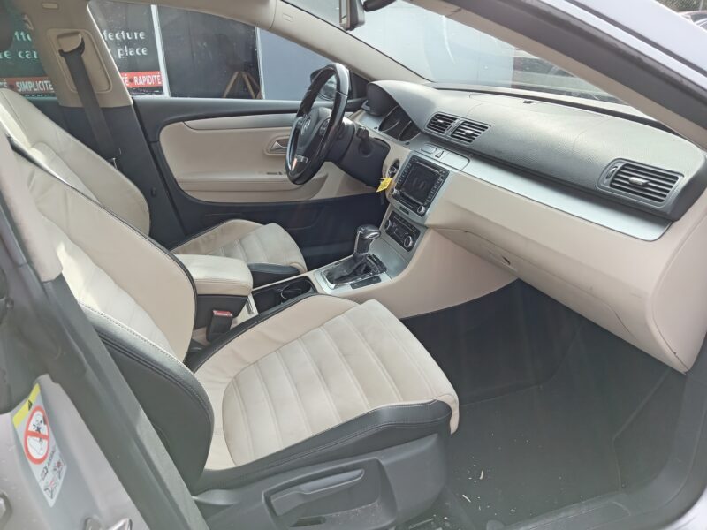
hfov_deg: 69.4
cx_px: 354
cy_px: 265
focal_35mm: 25
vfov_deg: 54.9
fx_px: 511
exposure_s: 1/100
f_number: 1.8
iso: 112
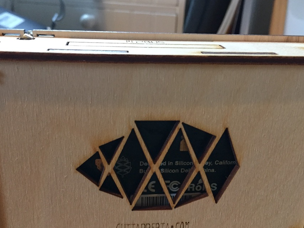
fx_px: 360
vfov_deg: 34.7
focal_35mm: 41
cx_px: 145
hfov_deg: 45.8
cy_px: 157
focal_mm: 4.15
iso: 200
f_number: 2.2
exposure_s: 1/30
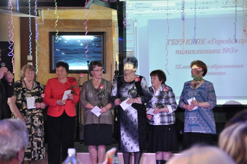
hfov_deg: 13.1
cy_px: 82
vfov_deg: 8.7
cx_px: 124
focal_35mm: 158
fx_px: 1079
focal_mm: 105
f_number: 5.6
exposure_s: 1/10
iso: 640
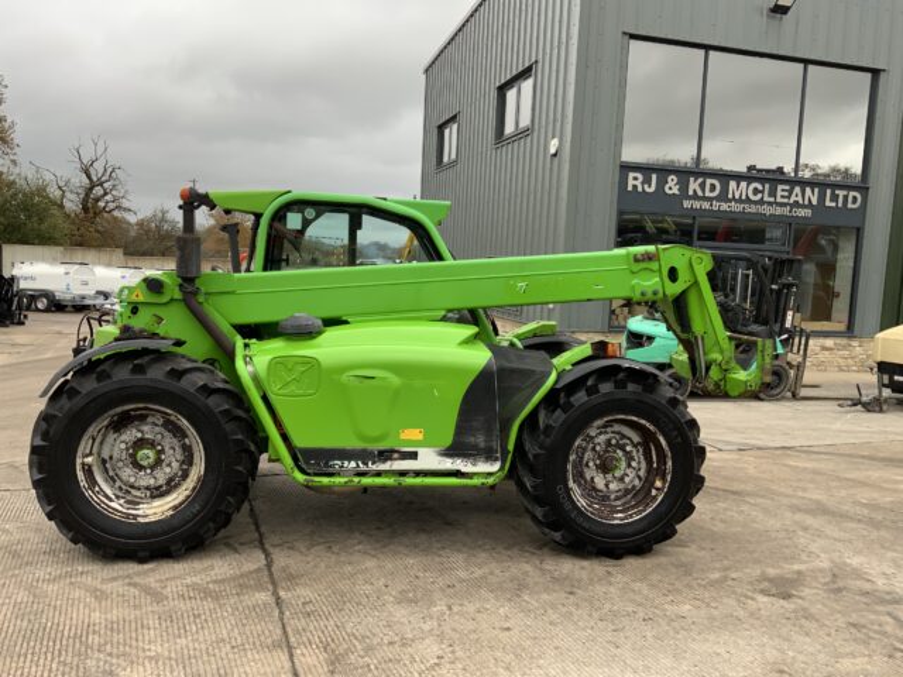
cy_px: 338
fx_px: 756
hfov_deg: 61.7
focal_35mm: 29
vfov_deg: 48.2
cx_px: 452
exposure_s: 1/153
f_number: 1.8
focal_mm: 3
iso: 16
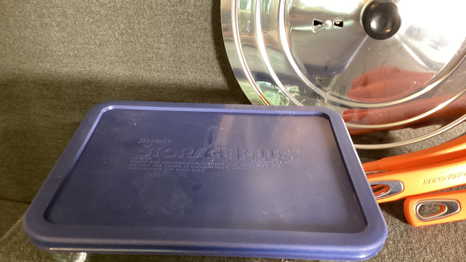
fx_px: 420
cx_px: 232
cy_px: 165
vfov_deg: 34.4
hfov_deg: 58.0
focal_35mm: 34
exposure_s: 1/33
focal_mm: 3.3
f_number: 2.4
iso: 320
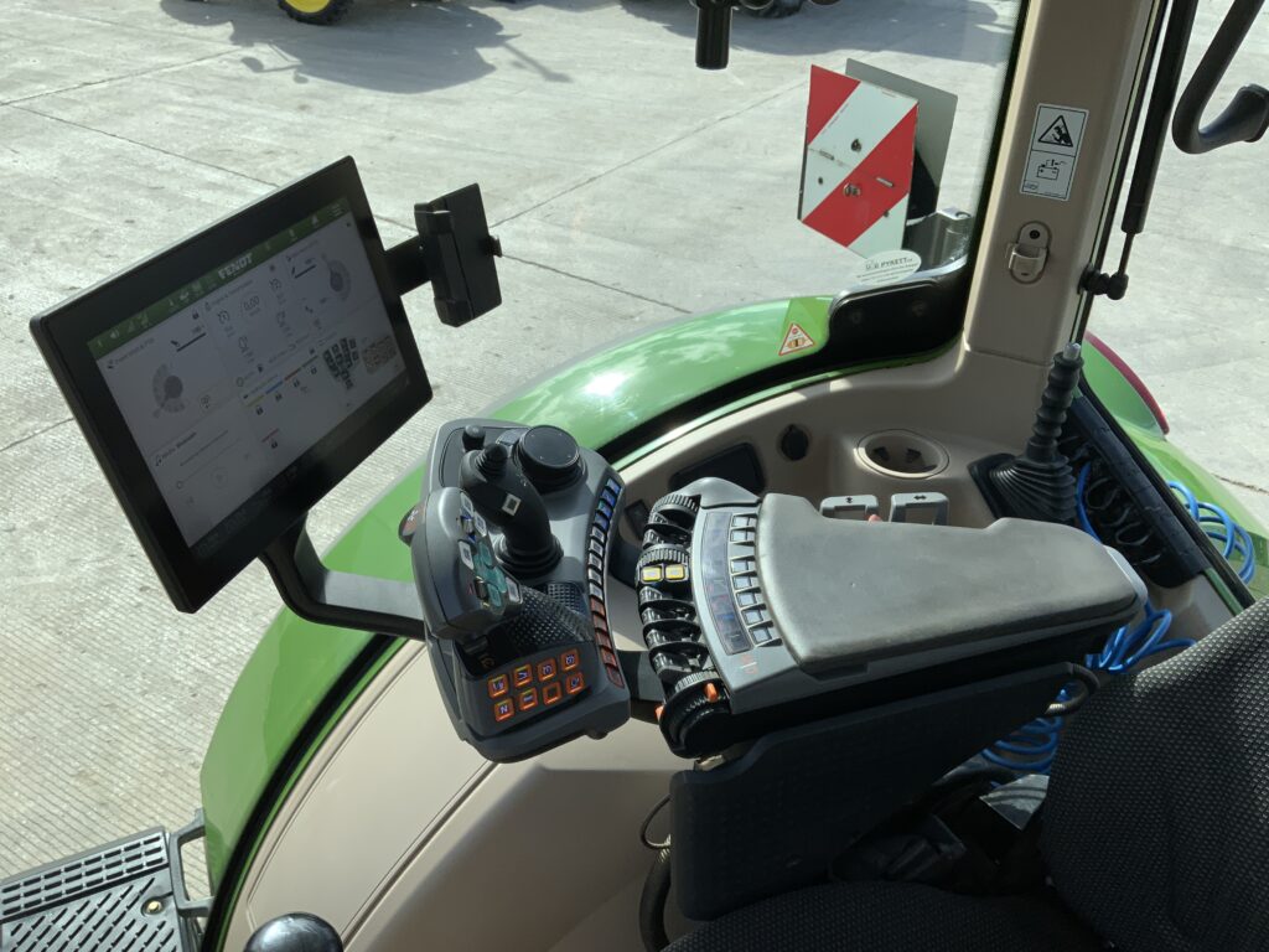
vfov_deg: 48.2
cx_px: 634
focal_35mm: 29
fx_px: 1063
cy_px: 476
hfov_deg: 61.7
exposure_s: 1/898
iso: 16
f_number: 1.8
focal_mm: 3
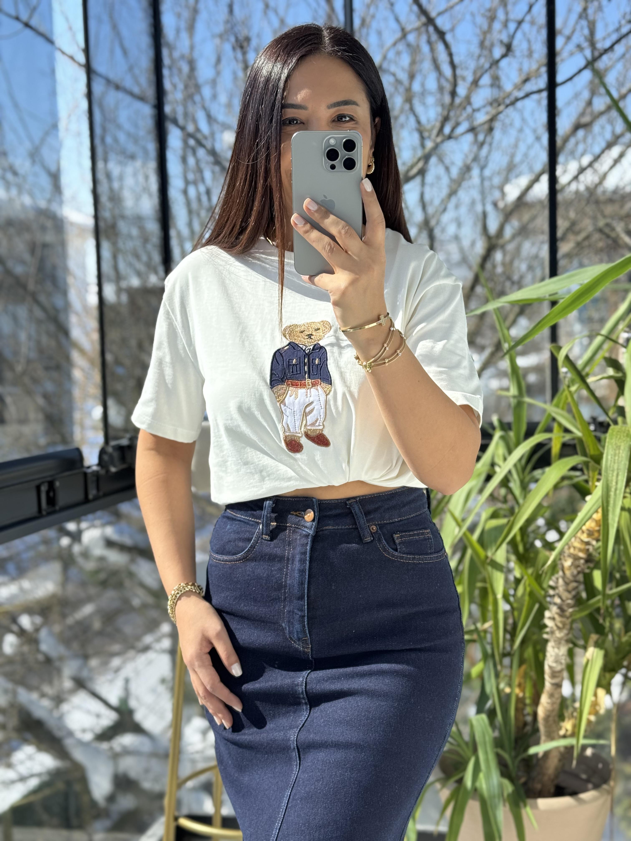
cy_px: 420
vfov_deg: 39.7
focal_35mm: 48
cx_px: 316
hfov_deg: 30.3
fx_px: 1167
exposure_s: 1/995
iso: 64
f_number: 1.78
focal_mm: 6.76
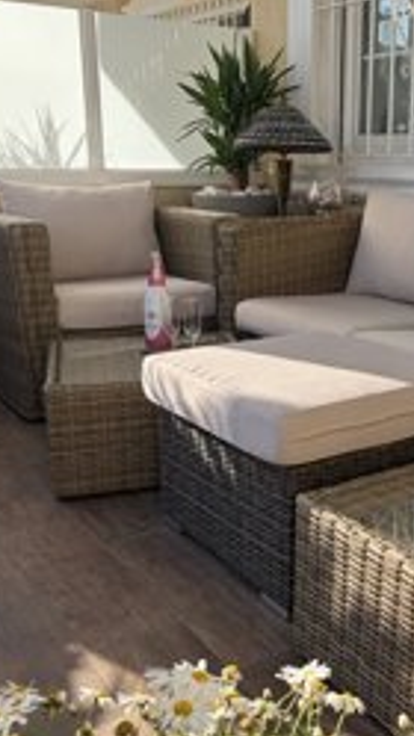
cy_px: 390
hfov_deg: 28.7
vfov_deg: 49.4
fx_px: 800
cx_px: 299
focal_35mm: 41
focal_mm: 5.96
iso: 50
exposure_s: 1/1799
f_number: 1.6
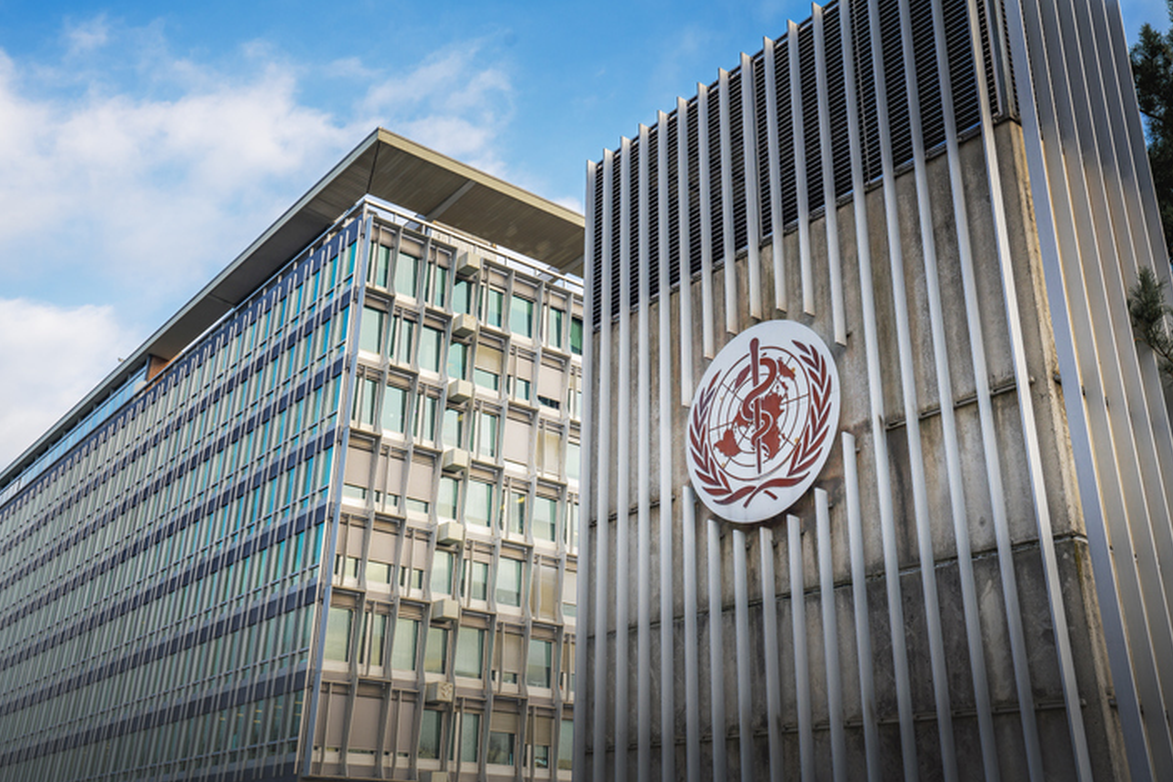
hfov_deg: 53.1
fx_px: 1173
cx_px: 598
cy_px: 386
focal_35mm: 36
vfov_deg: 36.9
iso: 125
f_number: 7.1
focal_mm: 35
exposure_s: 1/160
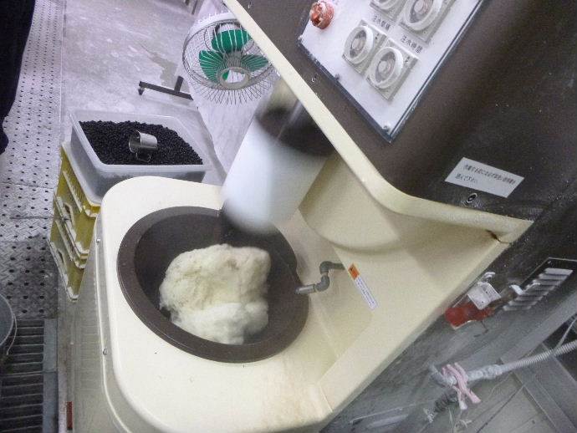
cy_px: 216
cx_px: 288
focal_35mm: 25
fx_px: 417
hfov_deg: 69.4
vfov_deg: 54.9
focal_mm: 4.5
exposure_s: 1/30
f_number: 3.9
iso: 800
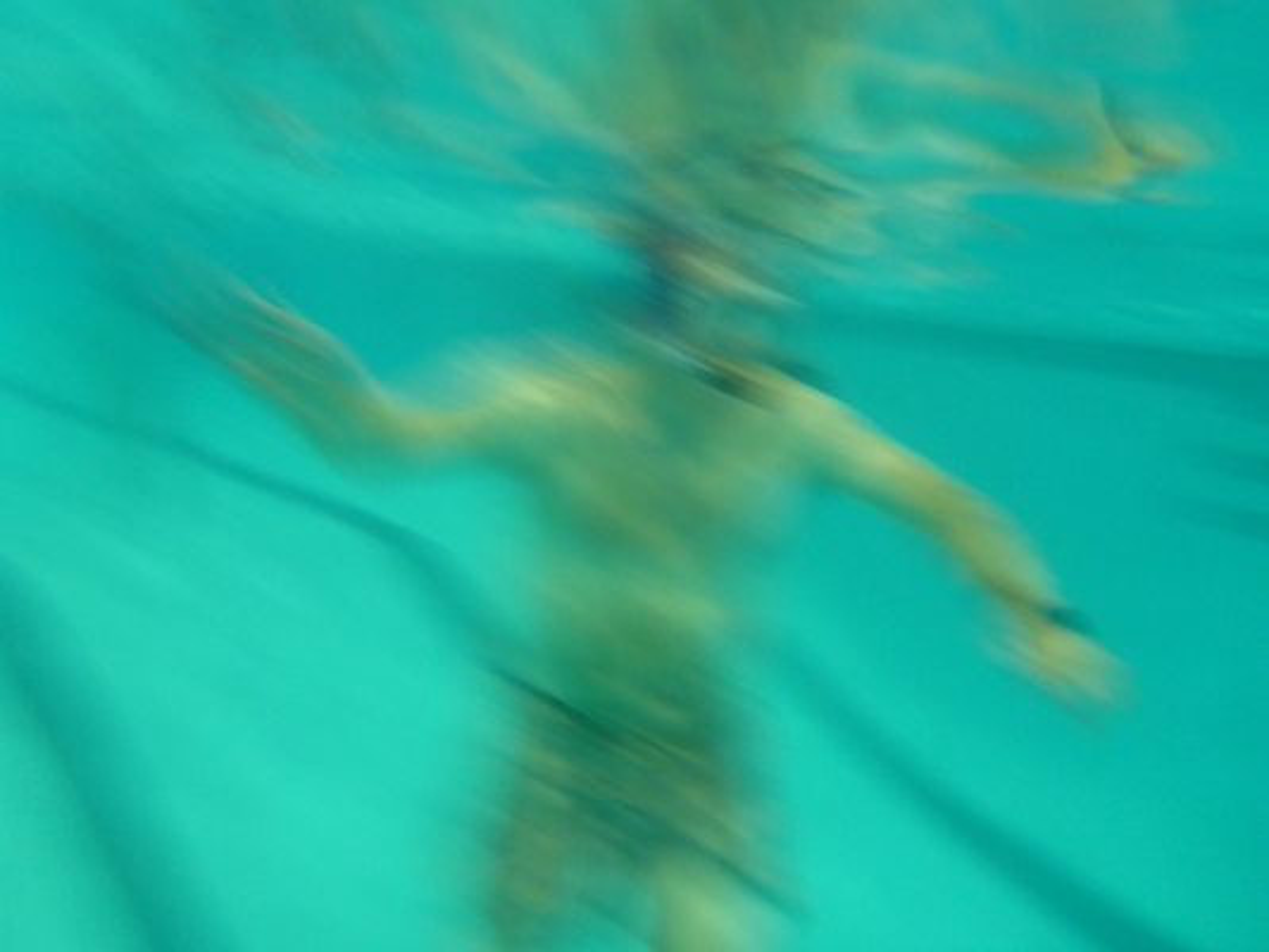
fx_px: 1027
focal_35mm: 28
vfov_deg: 49.8
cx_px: 634
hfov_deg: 63.4
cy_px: 476
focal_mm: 4.9
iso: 400
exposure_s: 1/13
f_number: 3.3
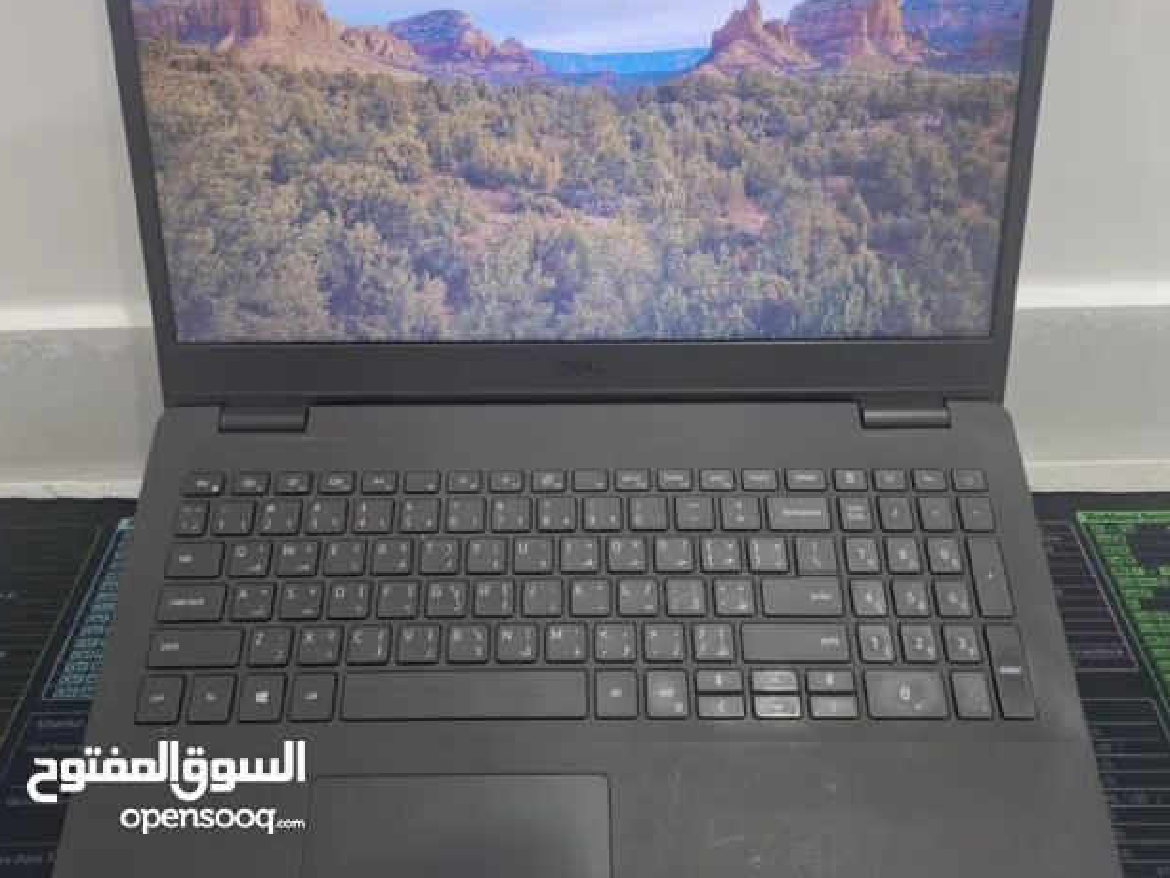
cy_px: 422
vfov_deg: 56.8
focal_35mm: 24
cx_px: 592
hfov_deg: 71.6
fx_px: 811
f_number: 1.8
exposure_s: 1/33
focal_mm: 5.54
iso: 250
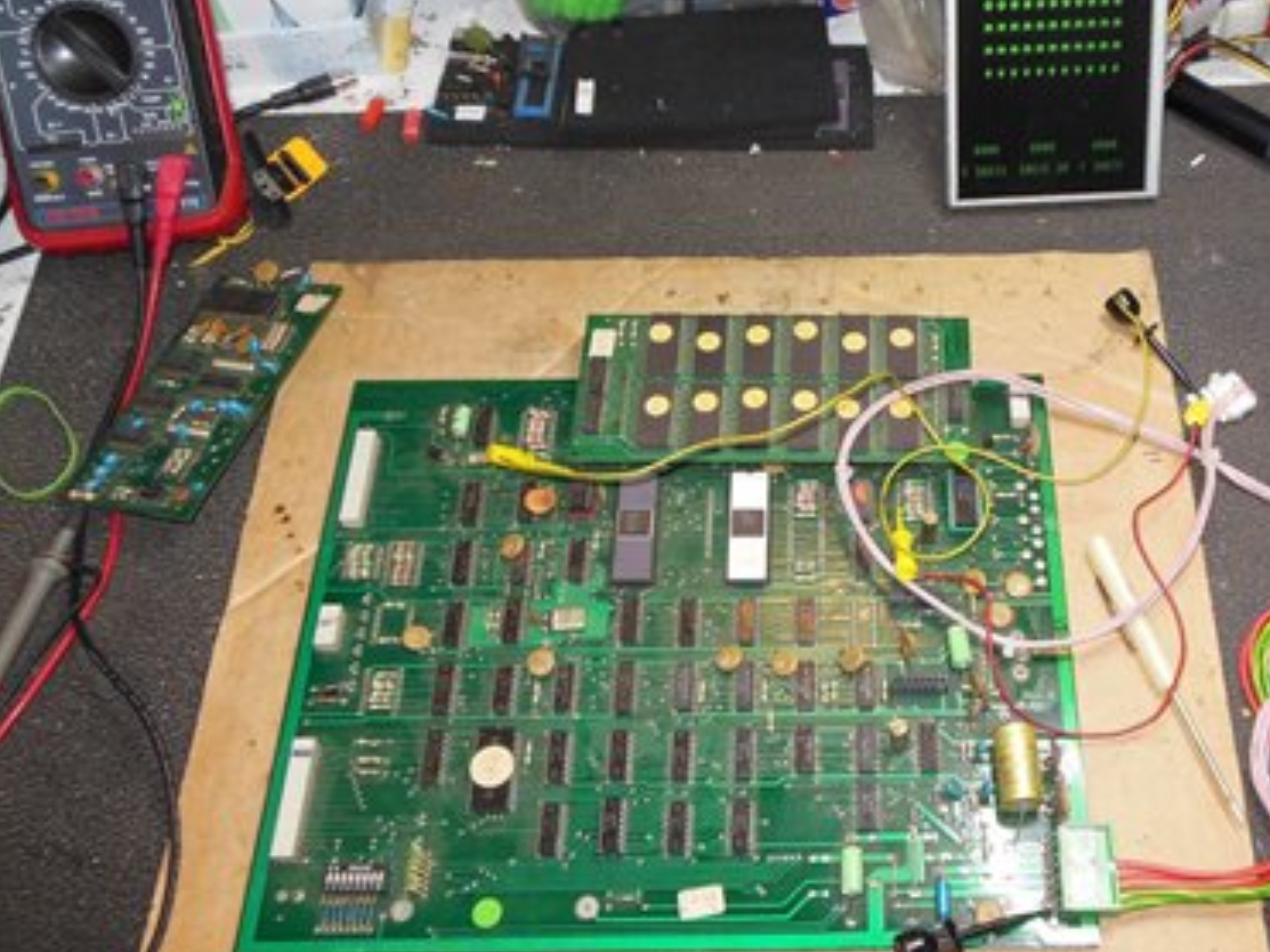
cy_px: 401
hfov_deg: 52.3
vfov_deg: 40.6
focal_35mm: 35
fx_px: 1284
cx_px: 760
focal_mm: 5.2
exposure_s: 1/25
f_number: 3.3
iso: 200
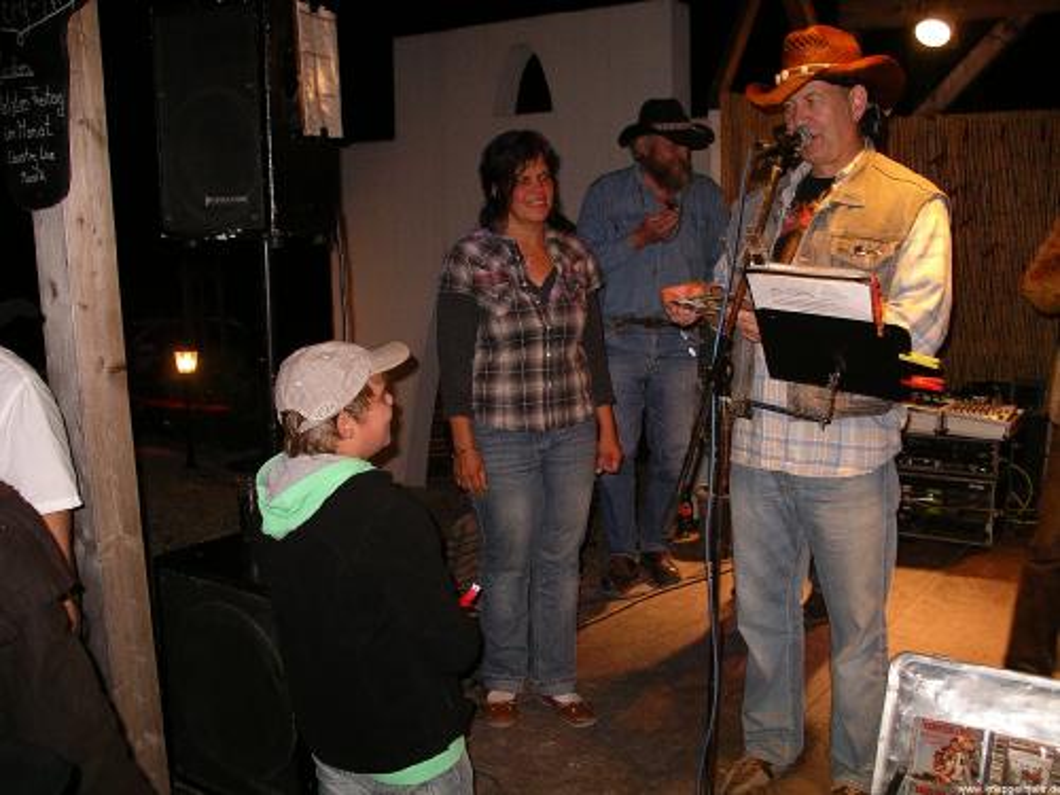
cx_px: 530
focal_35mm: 37
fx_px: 1133
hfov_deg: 50.1
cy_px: 398
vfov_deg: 38.7
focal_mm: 7.8
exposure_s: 1/40
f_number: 2.8
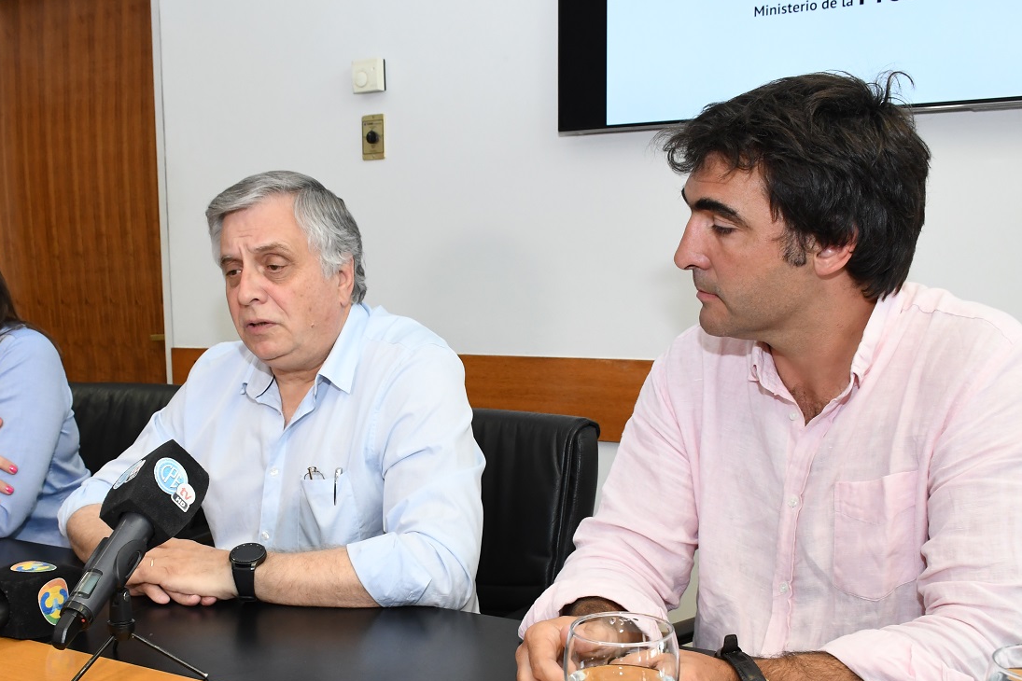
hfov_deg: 51.6
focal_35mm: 37
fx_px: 1050
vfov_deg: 35.6
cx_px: 424
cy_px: 451
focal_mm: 18
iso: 1600
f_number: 7.1
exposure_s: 1/125
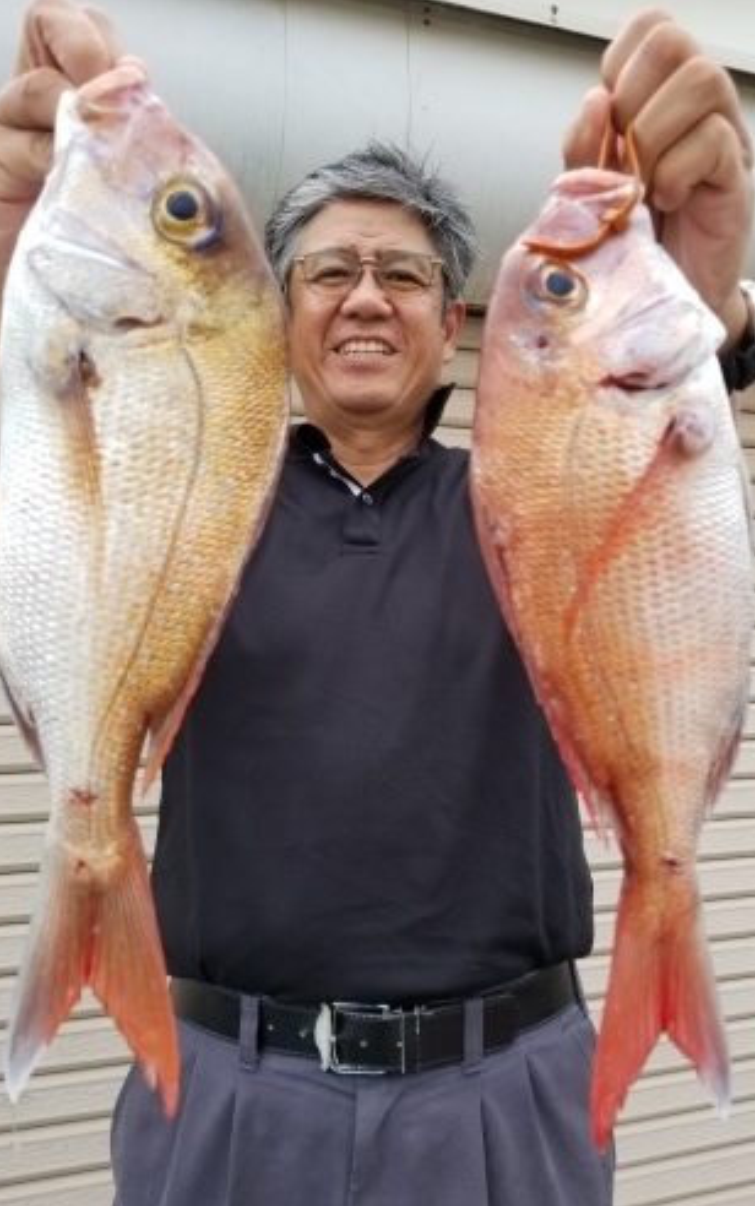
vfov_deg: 66.4
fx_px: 921
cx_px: 391
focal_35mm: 28
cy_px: 608
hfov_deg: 44.6
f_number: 1.7
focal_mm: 4.25
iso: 50
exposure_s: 1/228
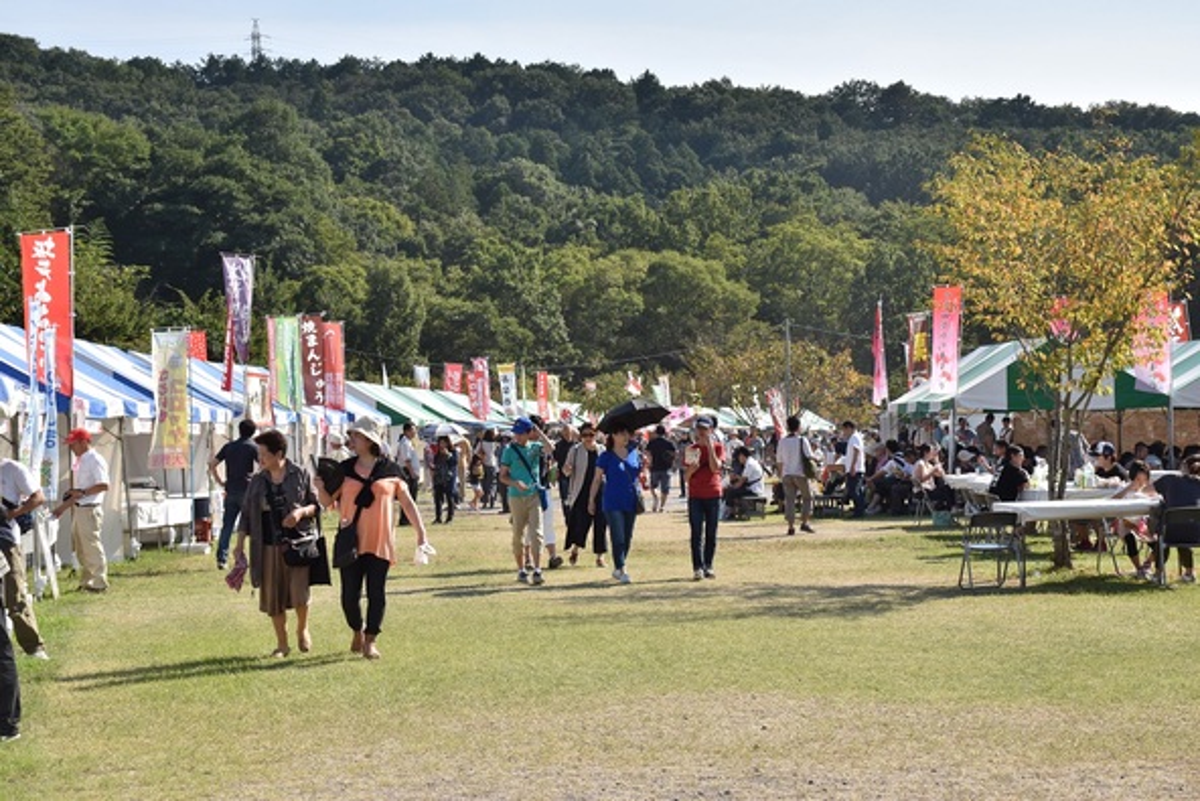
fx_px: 2400
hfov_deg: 28.1
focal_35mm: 72
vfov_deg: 18.9
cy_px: 400
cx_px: 600
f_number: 9
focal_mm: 48
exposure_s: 1/320
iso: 100
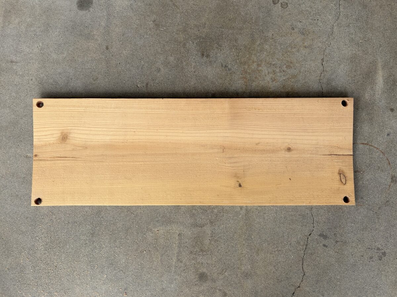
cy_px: 148
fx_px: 298
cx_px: 198
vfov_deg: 53.1
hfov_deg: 67.3
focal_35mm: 26
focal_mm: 5.96
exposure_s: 1/920
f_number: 1.6
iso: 50
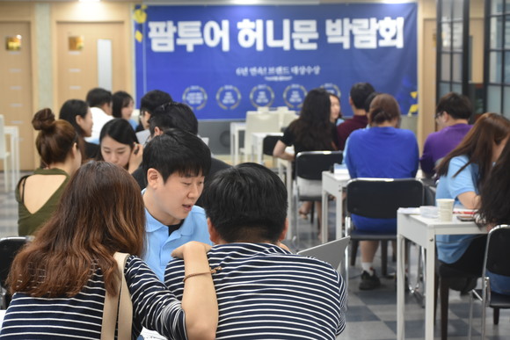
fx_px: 1105
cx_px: 255
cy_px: 170
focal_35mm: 78
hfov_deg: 26.0
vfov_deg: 17.5
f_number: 4.8
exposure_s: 1/60
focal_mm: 52
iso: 800
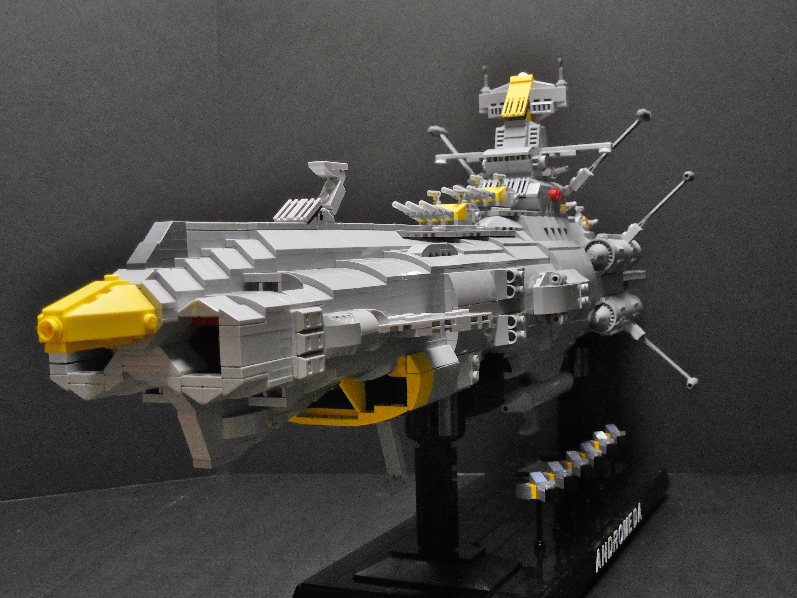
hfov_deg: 43.9
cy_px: 299
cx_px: 398
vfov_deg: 33.6
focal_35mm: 43
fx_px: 990
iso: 400
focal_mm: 7.8
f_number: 3.9
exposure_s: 1/25
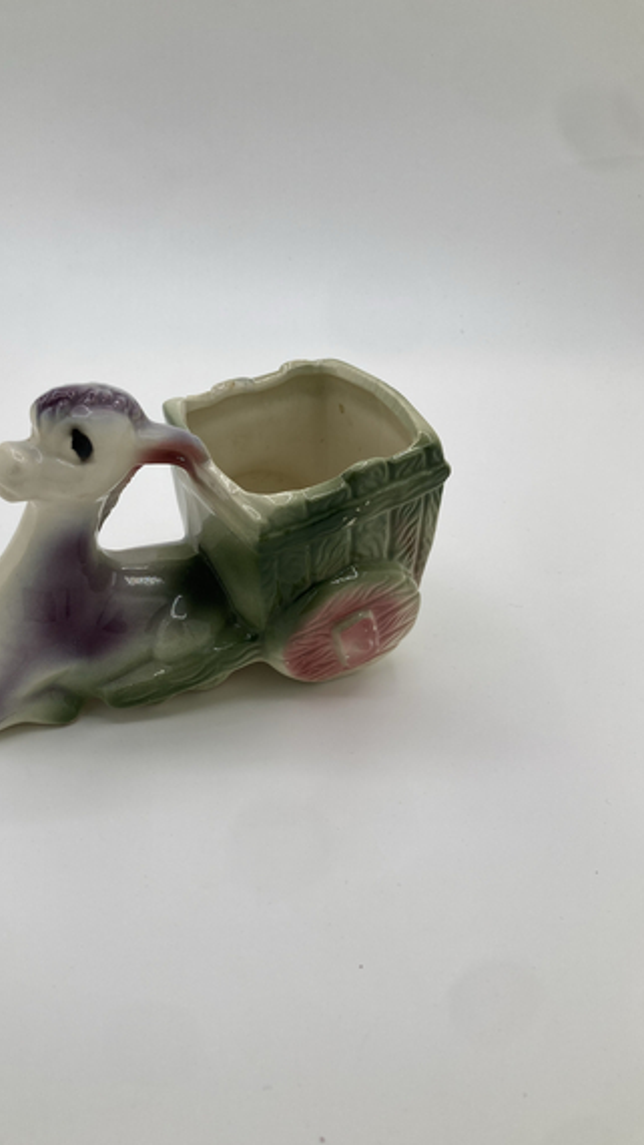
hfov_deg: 37.4
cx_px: 226
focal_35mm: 31
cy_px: 580
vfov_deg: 62.6
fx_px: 942
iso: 20
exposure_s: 1/232
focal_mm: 3.99
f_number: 1.8
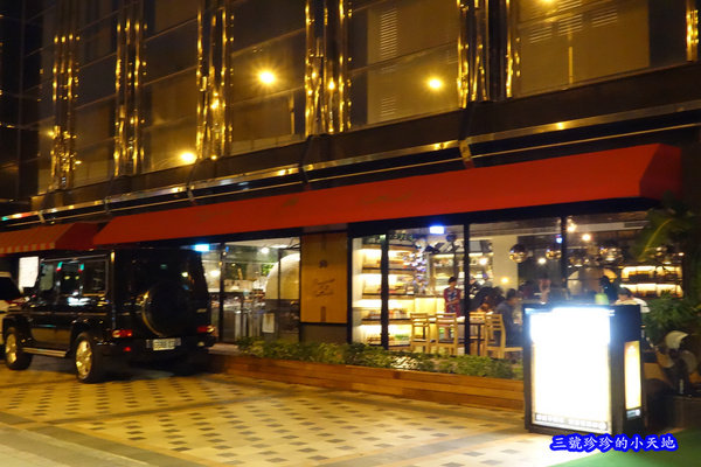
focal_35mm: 43
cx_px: 350
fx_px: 837
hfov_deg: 45.4
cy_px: 234
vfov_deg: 31.2
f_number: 9
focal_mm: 16.01
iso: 5000
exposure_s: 1/6
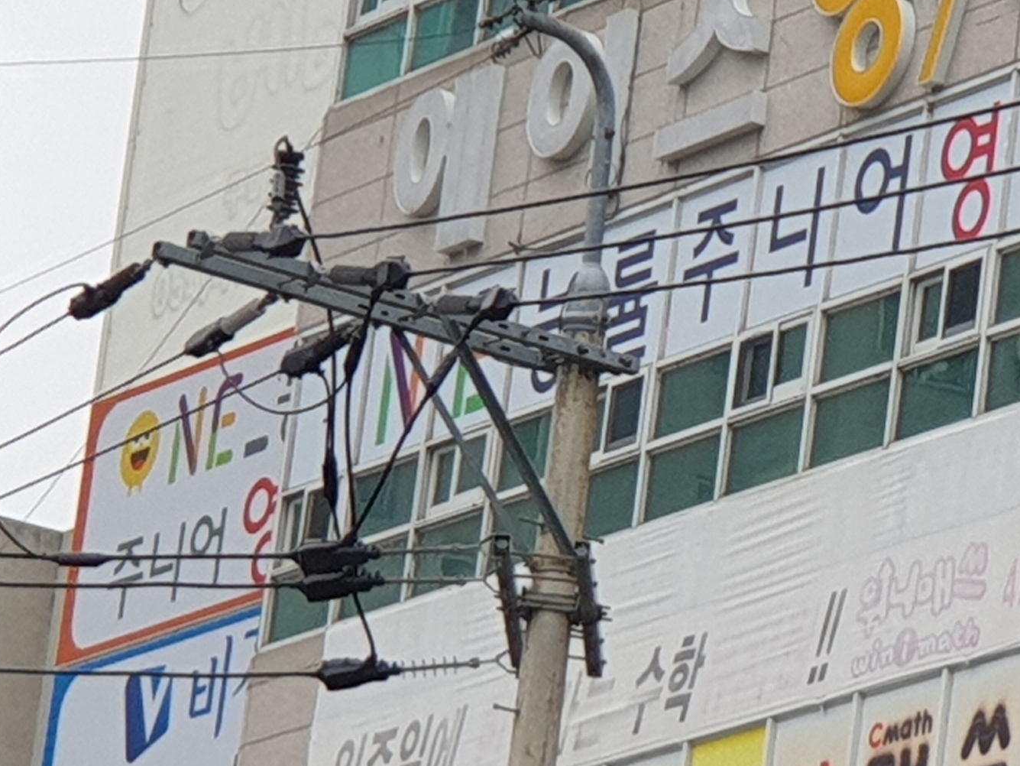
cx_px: 1199
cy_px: 716
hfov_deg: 12.3
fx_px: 4627
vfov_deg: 9.4
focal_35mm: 157
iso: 25
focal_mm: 6
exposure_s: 1/578
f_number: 2.4
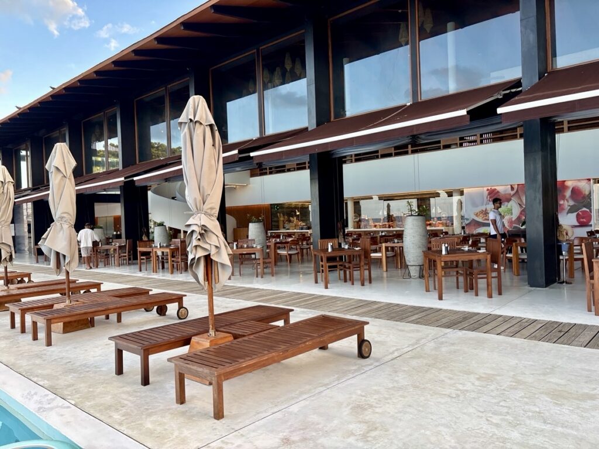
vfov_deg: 53.1
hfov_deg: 67.3
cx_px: 300
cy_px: 224
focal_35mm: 26
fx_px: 450
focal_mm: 5.96
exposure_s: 1/123
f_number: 1.6
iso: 32
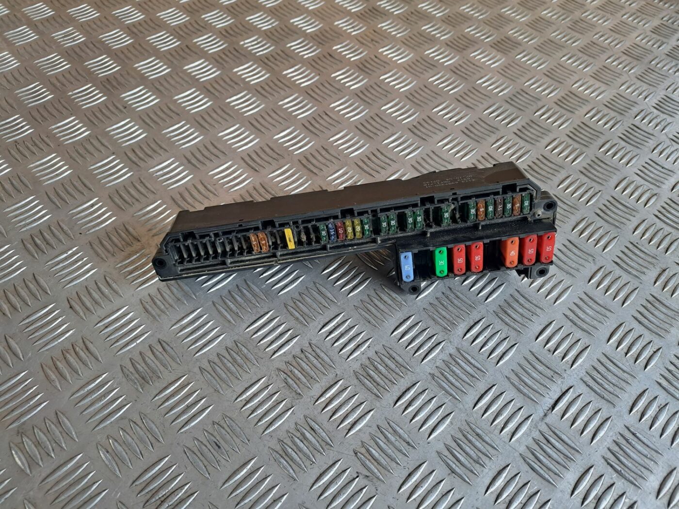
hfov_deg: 71.6
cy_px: 254
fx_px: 471
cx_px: 340
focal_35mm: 24
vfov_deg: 56.8
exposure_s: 1/50
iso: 80
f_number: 1.8
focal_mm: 5.23
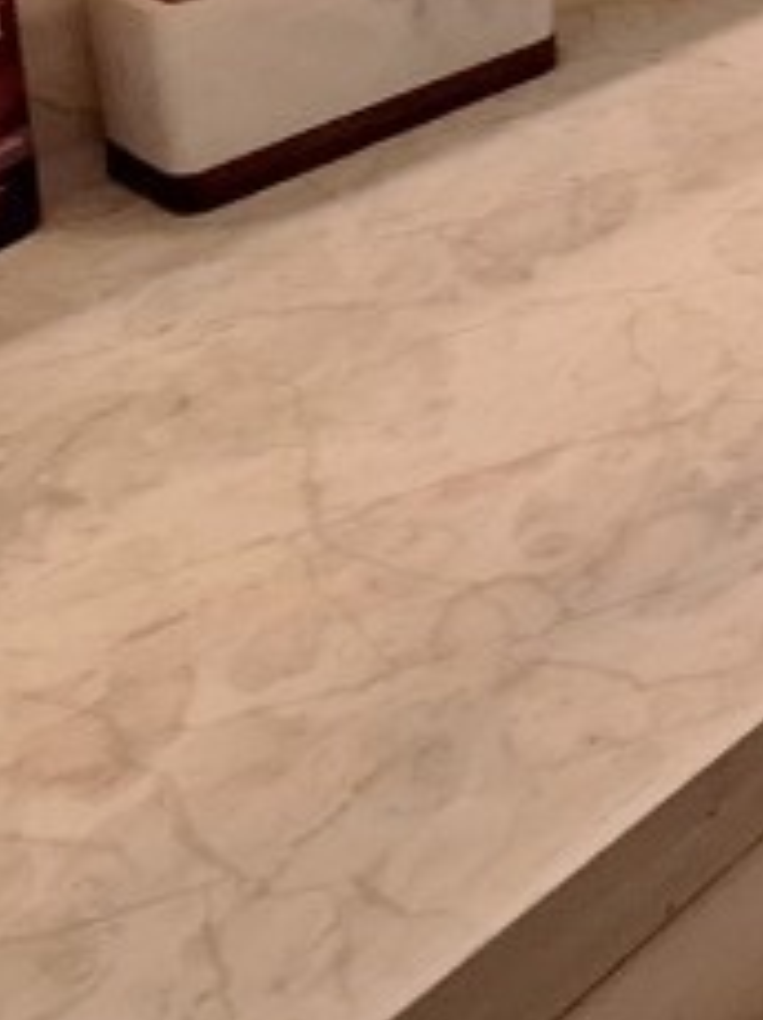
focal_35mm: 58
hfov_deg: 15.0
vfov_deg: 25.3
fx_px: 1708
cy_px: -501
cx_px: 1832
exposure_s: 1/40
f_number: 2.2
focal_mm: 1.74
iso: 100
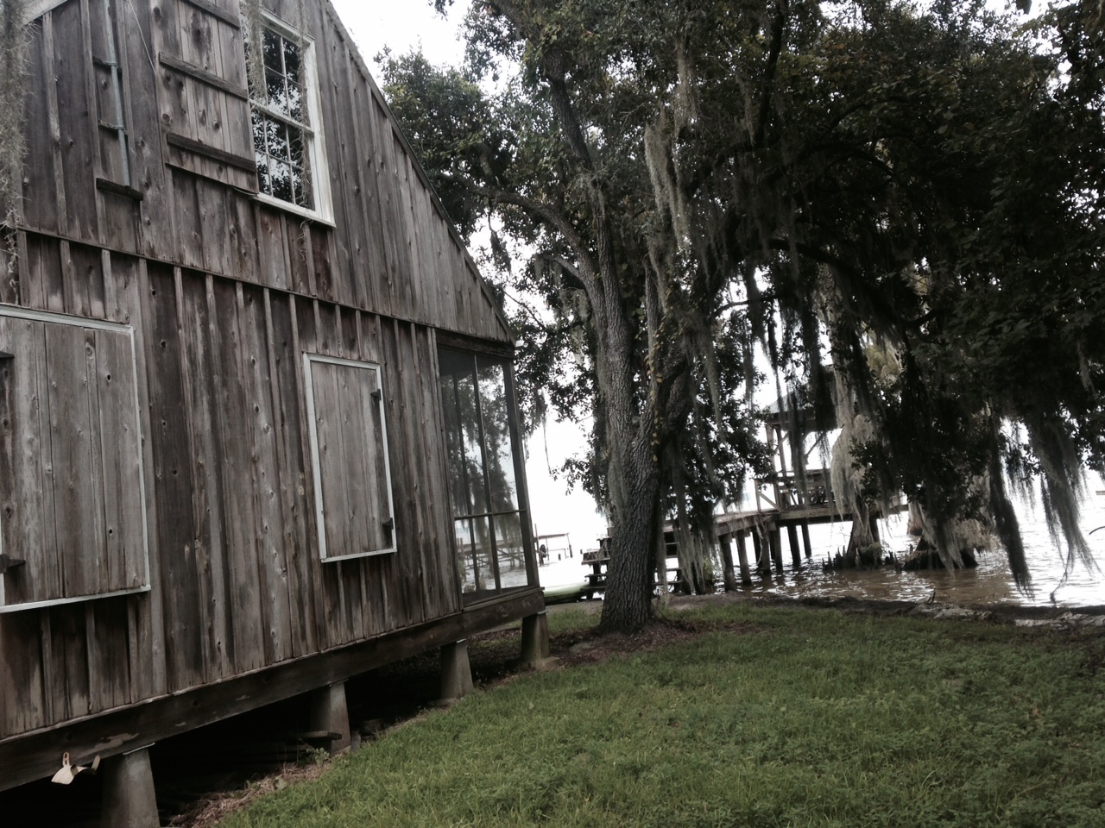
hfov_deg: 55.4
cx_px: 552
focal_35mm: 33
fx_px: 1053
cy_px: 414
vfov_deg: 42.9
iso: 50
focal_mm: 4.12
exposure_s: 1/130
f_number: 2.4
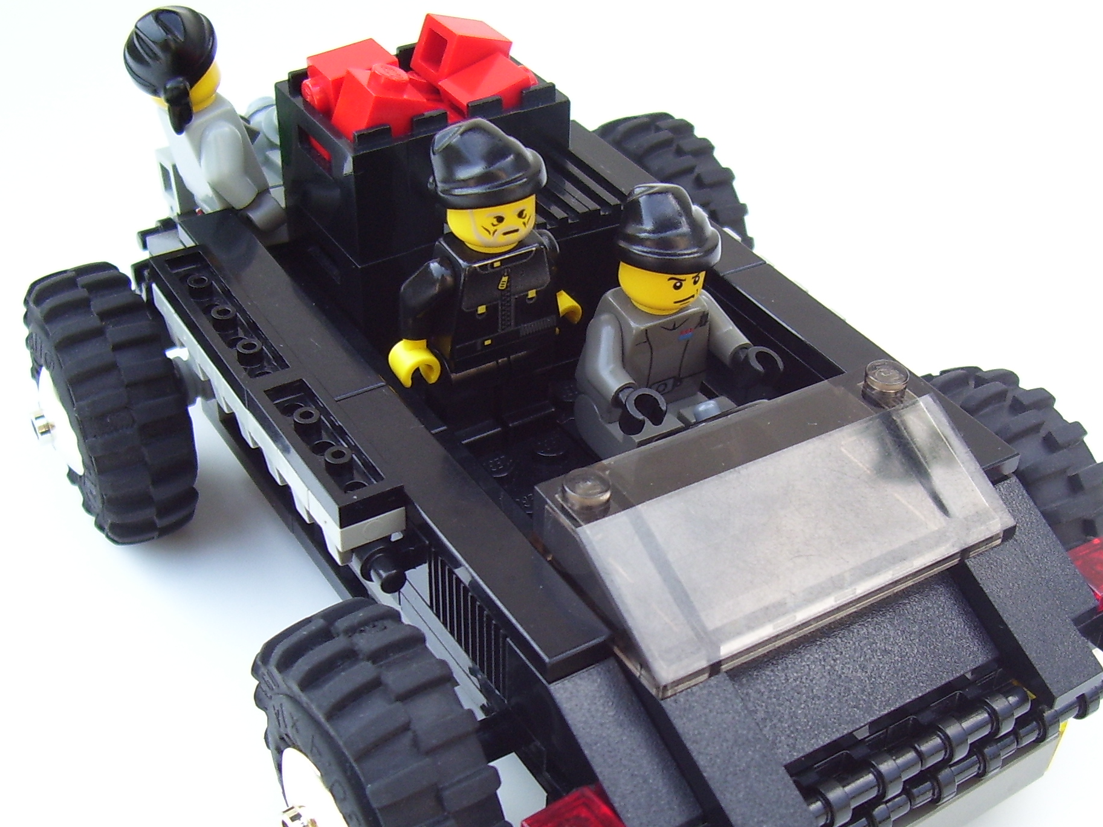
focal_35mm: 48
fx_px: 1530
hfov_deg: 39.6
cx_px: 633
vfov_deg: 30.2
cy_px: 491
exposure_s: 1/180
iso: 80
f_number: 2.7
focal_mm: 5.6
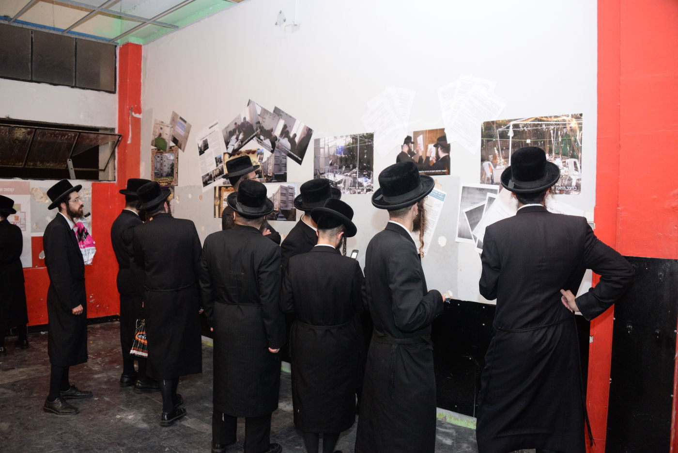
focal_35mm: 28
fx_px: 527
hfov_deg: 65.5
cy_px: 226
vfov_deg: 46.4
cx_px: 339
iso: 3200
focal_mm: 28
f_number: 4
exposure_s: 1/60
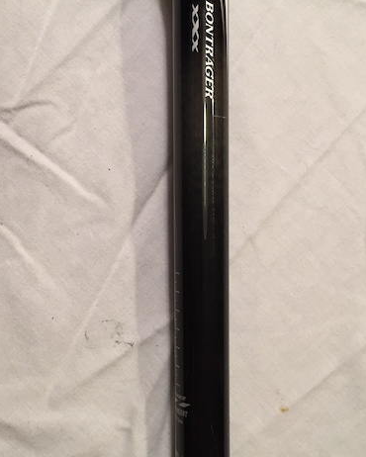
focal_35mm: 49
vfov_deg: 38.0
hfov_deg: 30.8
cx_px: 166
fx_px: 663
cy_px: 196
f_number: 2.2
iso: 100
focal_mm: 4.15
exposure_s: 1/30
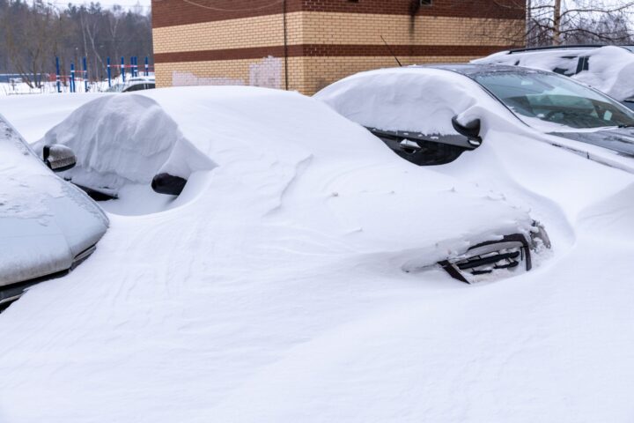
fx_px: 845
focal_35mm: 48
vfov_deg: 28.1
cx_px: 317
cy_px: 212
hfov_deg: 41.1
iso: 200
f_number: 8
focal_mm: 48
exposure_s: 1/30
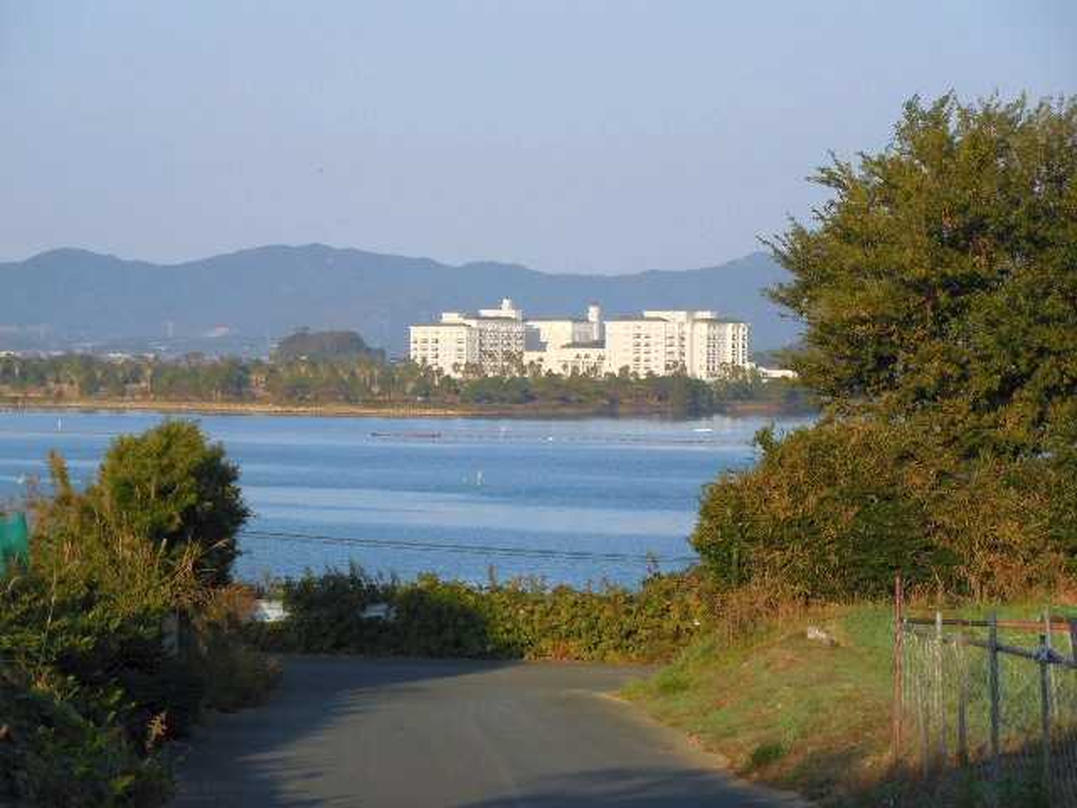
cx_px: 538
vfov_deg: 9.8
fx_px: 4698
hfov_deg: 13.1
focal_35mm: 151
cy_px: 404
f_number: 4.9
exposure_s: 1/500
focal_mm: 27.2
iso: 125
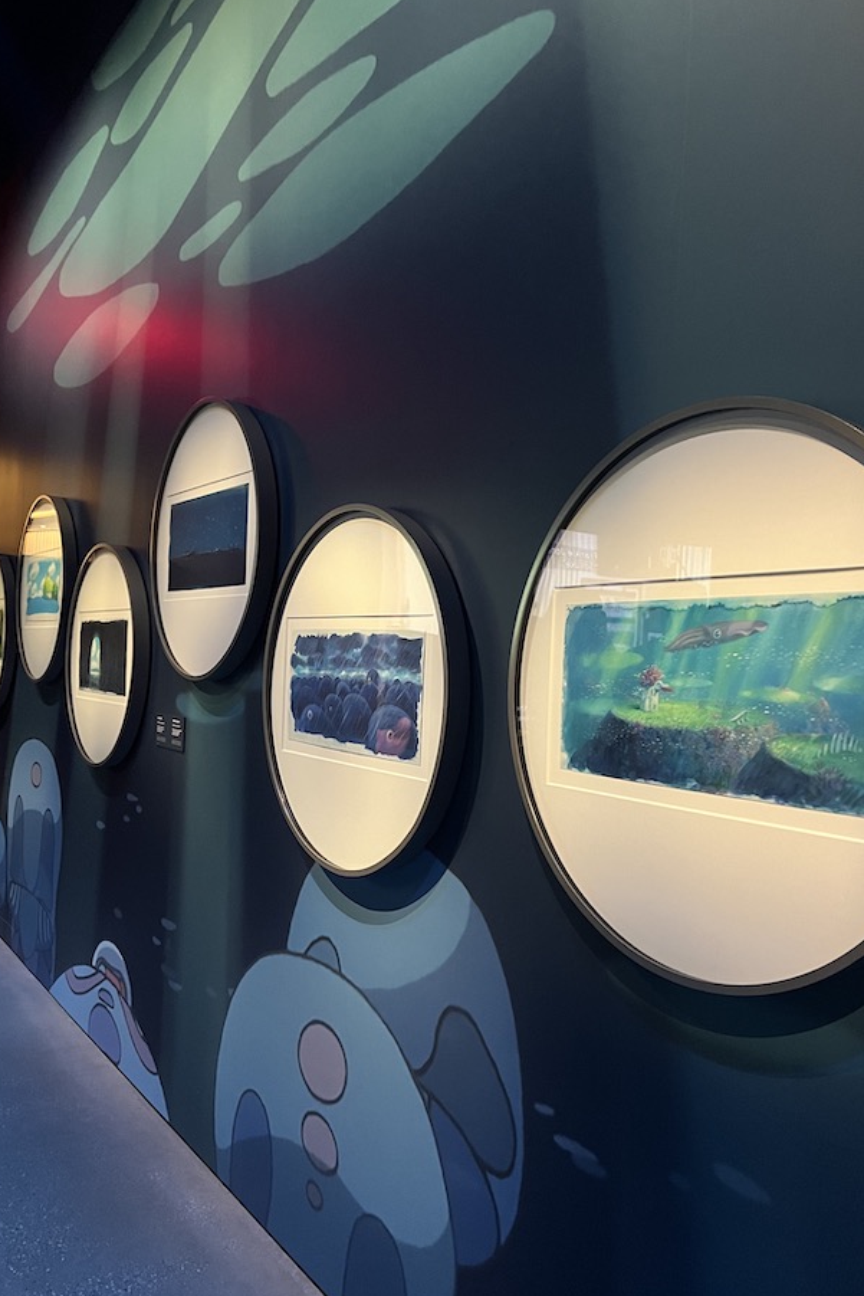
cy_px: 664
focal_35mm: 28
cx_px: 459
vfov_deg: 65.5
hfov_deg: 46.4
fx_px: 1008
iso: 640
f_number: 1.5
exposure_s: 1/40
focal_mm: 5.7
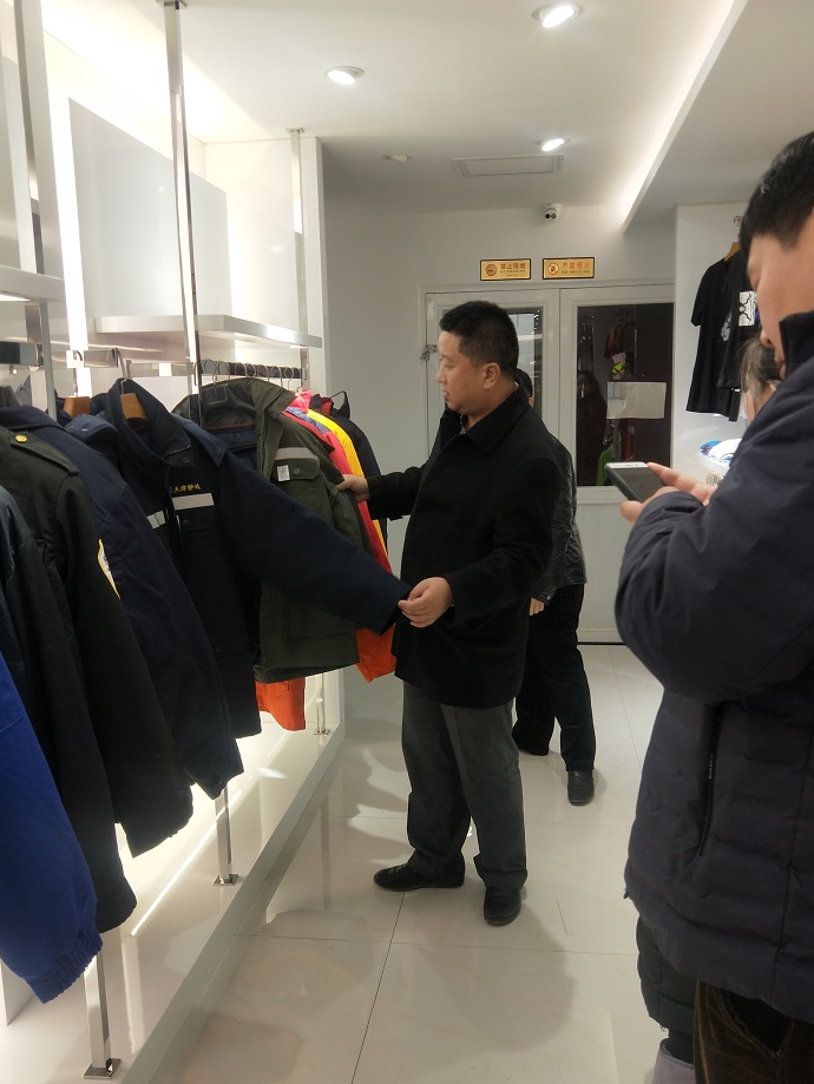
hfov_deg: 51.4
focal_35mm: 27
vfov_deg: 65.2
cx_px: 406
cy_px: 579
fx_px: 846
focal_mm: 4.27
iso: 80
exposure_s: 1/100
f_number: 1.7
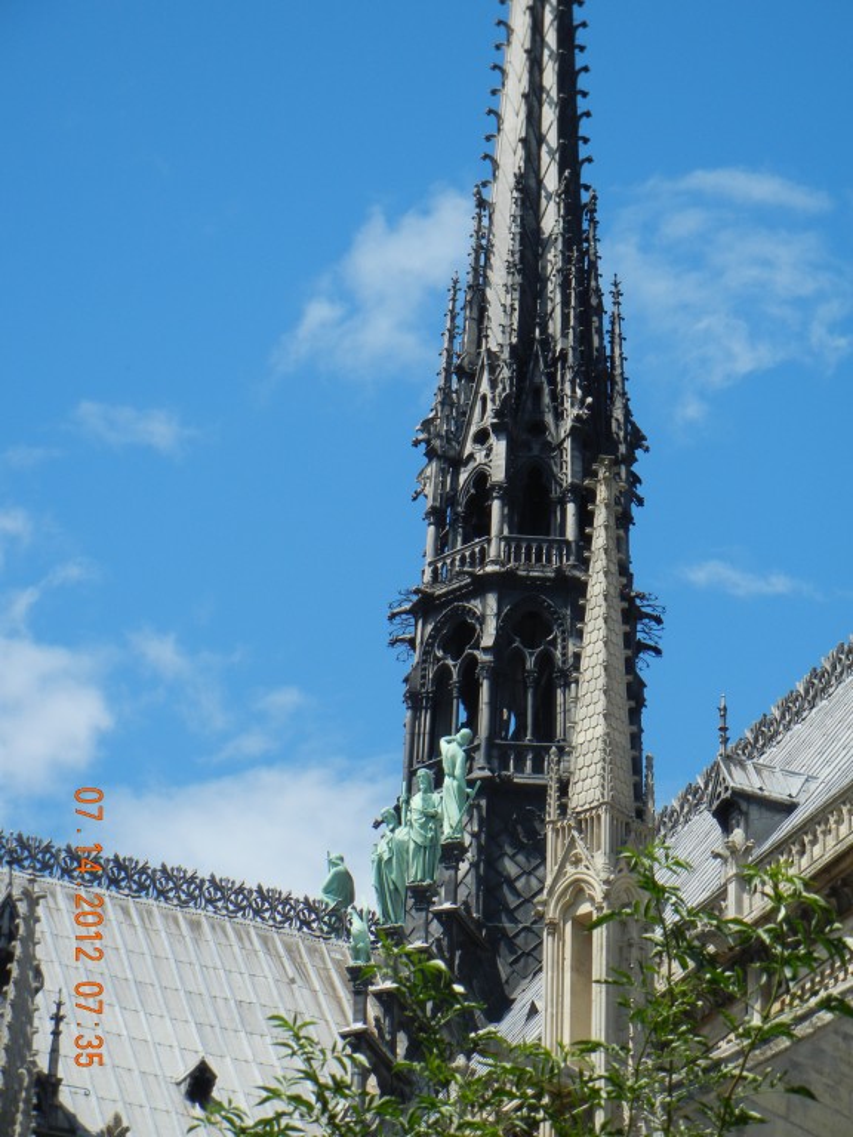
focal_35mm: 133
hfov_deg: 11.1
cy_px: 568
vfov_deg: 14.8
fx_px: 4370
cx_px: 426
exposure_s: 1/250
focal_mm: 24
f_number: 9.2
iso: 160
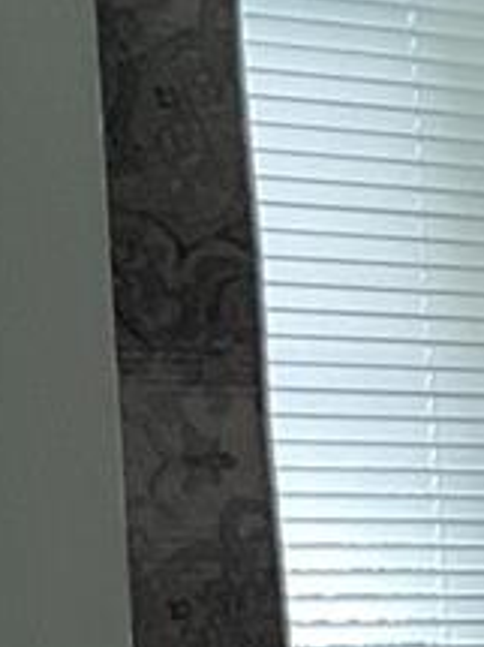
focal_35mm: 207
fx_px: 3863
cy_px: 1029
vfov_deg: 9.3
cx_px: 1518
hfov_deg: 6.5
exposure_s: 1/60
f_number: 1.8
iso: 100
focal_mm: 3
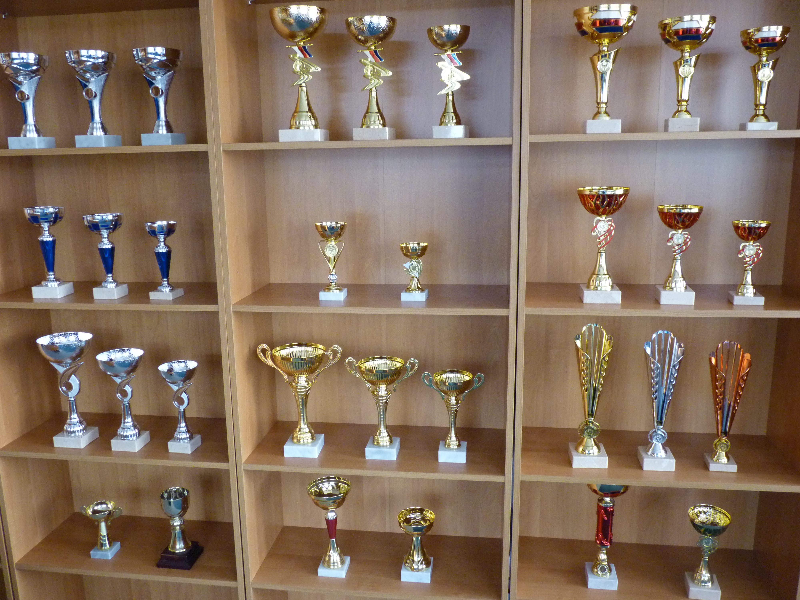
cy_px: 300
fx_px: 670
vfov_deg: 48.2
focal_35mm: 29
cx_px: 400
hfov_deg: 61.7
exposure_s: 1/20
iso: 400
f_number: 3
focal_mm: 5.2
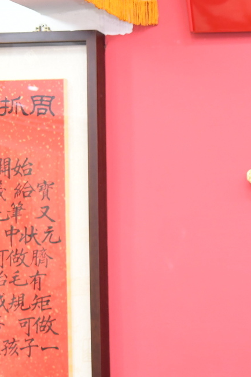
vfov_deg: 15.3
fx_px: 1349
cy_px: 461
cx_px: 627
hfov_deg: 9.4
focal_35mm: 129
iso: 1000
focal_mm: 35
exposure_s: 1/200
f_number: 4.5
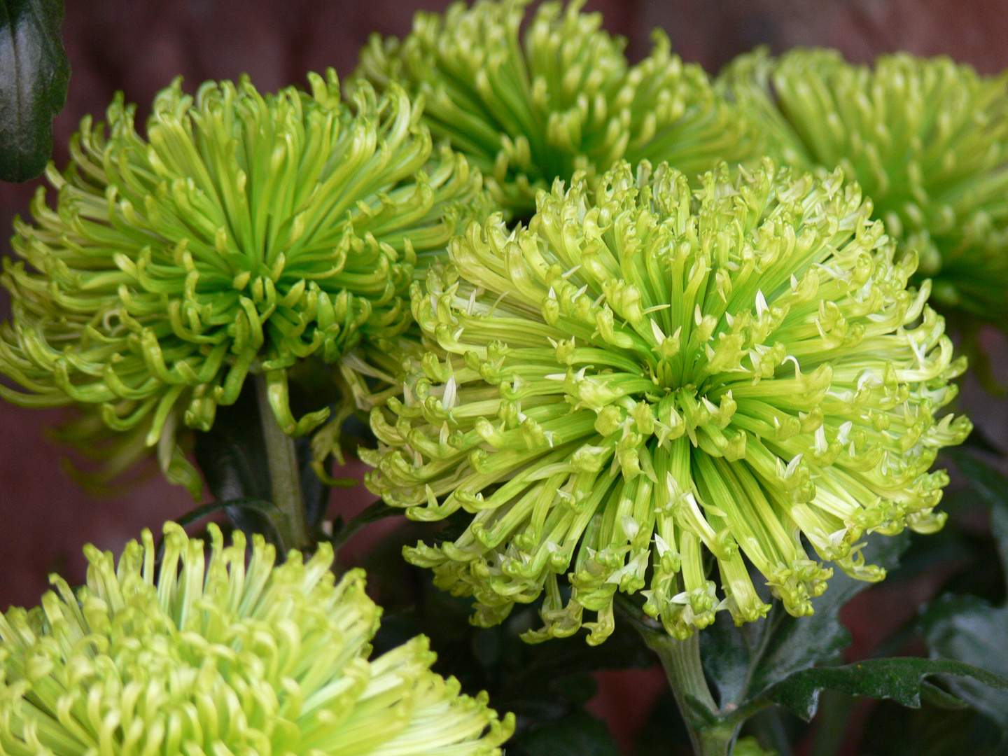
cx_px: 504
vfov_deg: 5.2
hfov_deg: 6.9
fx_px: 8328
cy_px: 378
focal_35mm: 286
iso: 125
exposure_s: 1/30
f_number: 3.6
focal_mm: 60.5
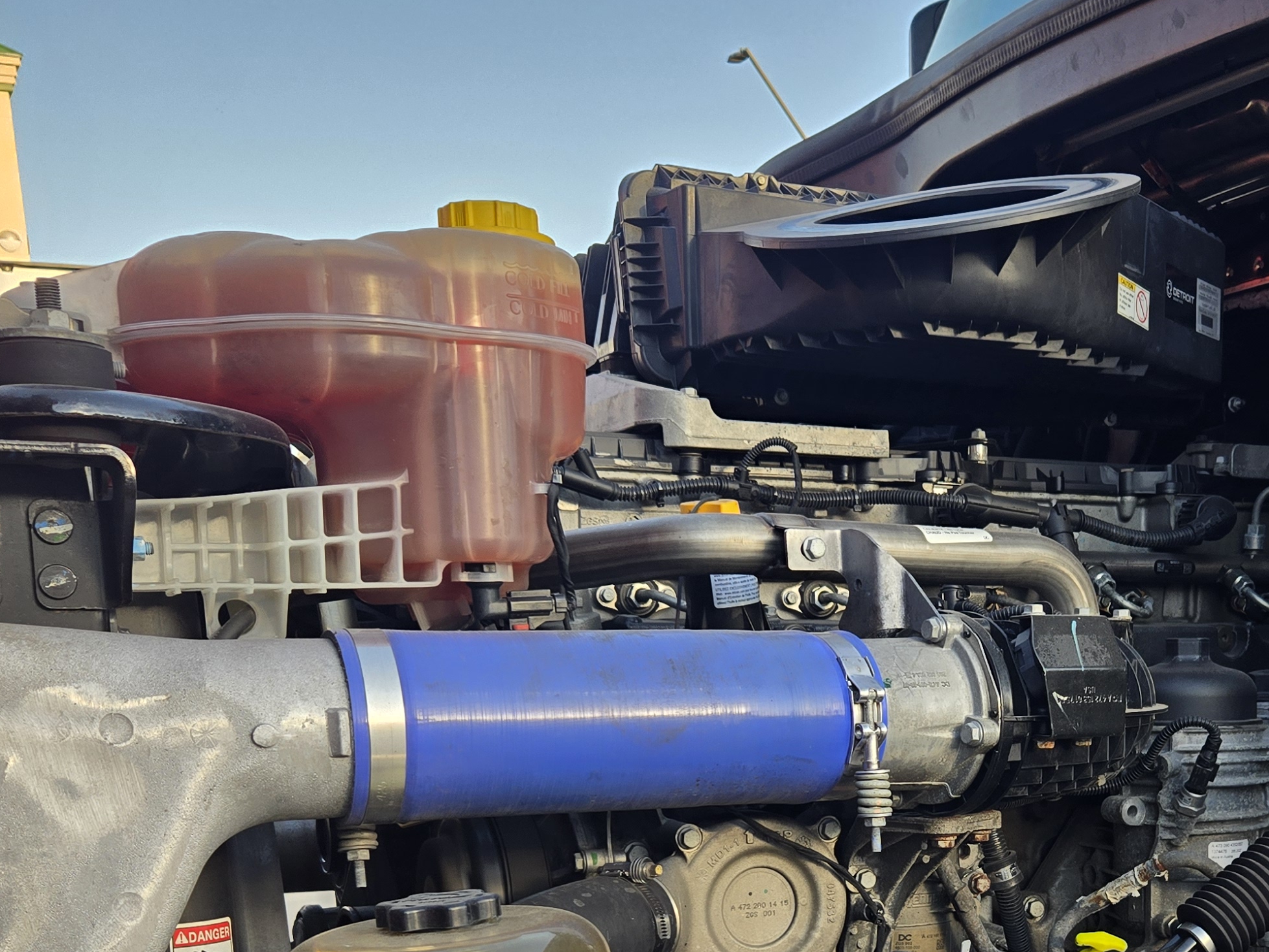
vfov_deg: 29.5
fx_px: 1723
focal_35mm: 47
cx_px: 970
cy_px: 874
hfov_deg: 39.2
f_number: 1.8
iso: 25
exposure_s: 1/224
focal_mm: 5.4
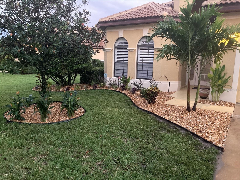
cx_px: 120
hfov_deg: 63.4
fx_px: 194
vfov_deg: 49.7
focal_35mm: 28
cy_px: 90
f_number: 1.8
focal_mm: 3.99
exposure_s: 1/27
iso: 640
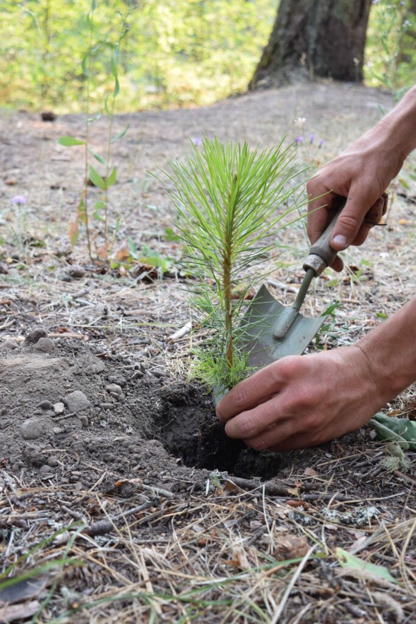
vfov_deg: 35.0
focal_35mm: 57
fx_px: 988
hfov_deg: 23.8
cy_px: 312
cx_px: 208
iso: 400
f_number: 6.3
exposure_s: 1/160
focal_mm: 38
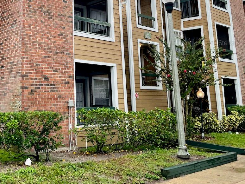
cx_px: 46
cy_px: 43
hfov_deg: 41.8
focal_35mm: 43
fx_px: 304
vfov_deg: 32.8
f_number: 1.6
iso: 32
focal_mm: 4.2
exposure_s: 1/332
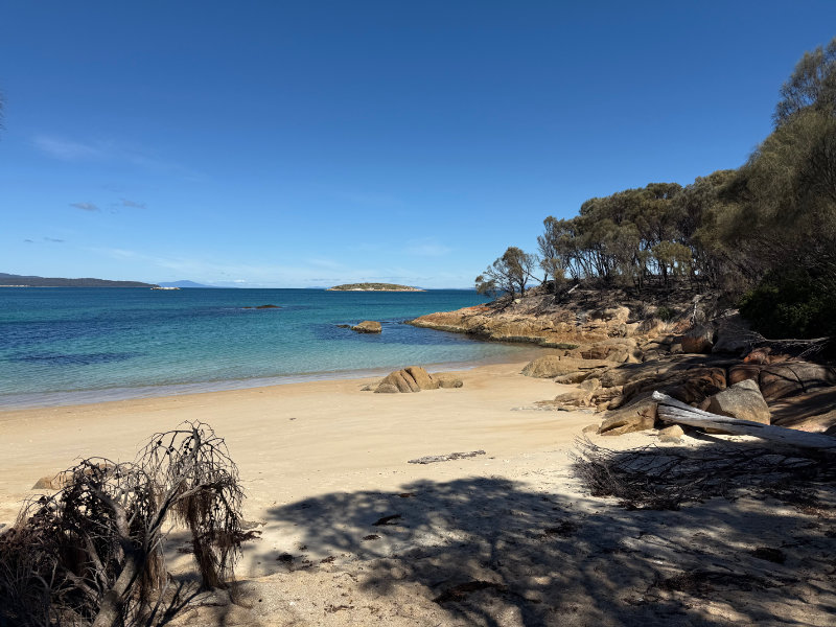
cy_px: 314
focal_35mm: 24
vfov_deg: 56.8
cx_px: 418
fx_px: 580
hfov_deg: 71.6
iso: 80
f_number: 1.8
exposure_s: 1/8130
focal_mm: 6.8
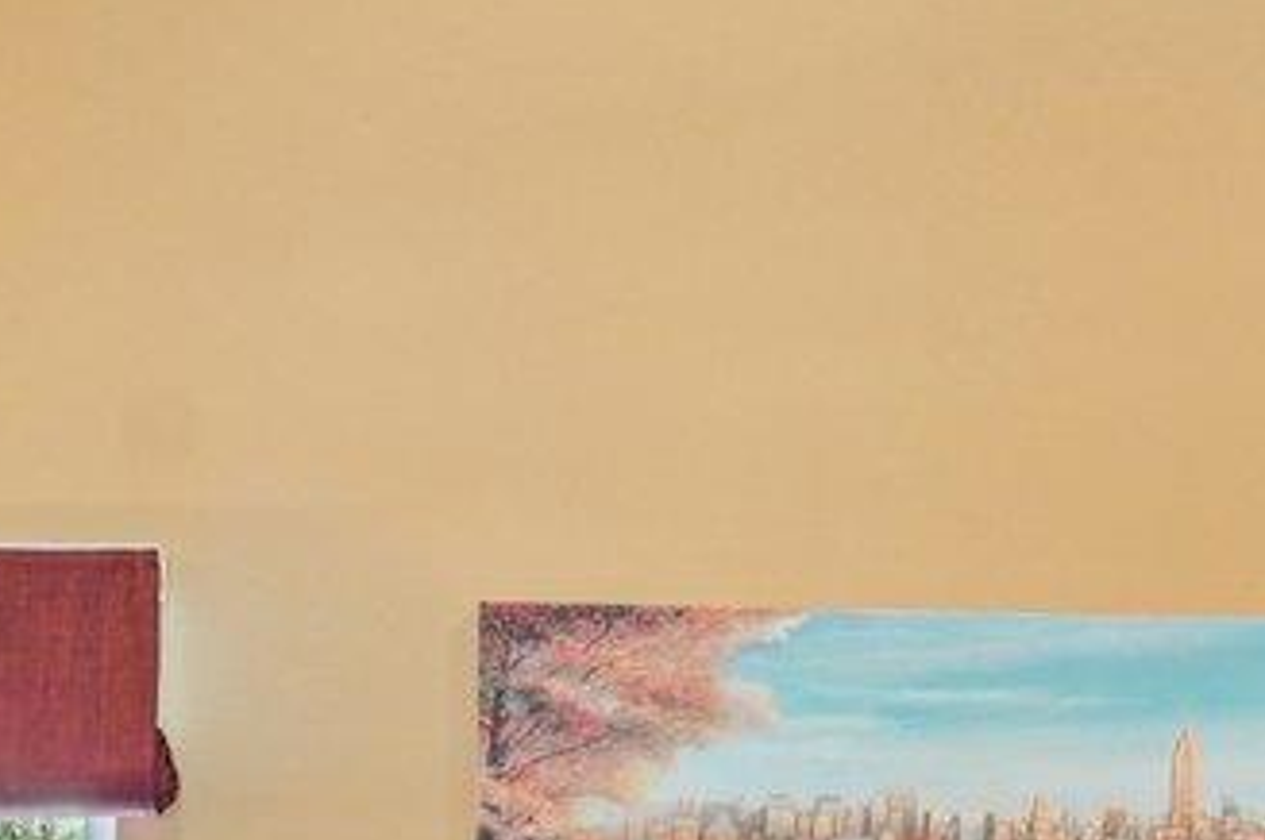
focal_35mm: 100
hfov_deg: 20.2
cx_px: 987
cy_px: 1166
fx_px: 3510
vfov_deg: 13.1
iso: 400
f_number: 8
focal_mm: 16
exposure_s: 1/13
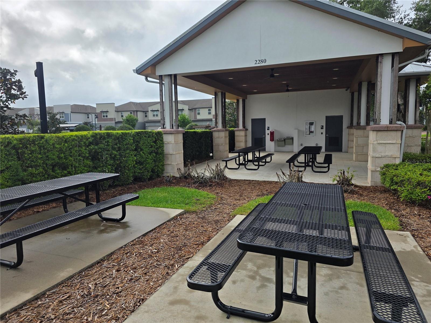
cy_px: 162
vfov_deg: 58.9
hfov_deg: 73.9
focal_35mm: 23
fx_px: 286
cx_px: 216
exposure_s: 1/6809
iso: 80
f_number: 1.7
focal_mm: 6.3
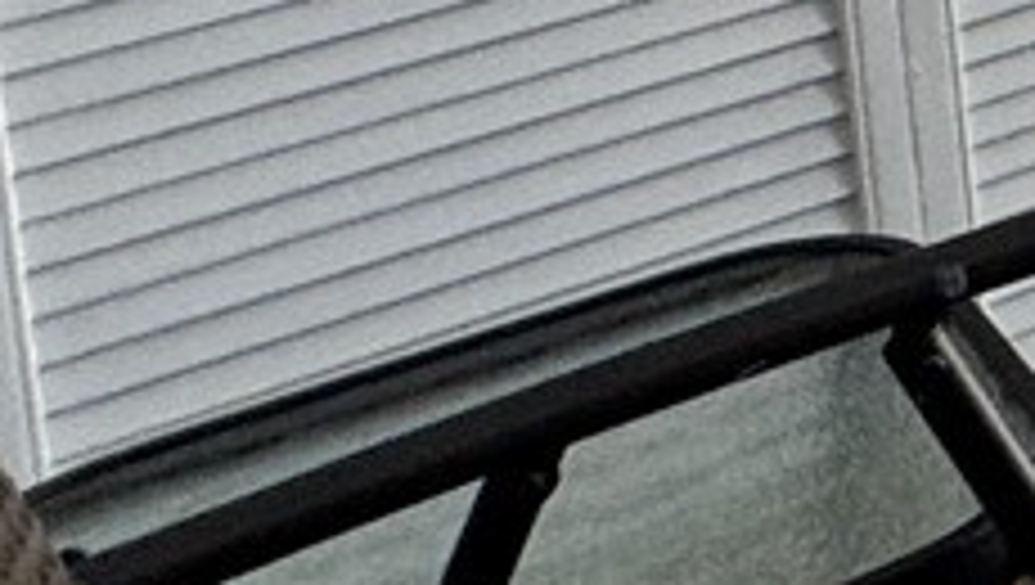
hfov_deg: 12.8
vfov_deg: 9.3
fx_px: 2912
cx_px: 2776
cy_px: -1116
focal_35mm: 106
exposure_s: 1/99
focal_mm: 2.22
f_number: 2.2
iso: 80
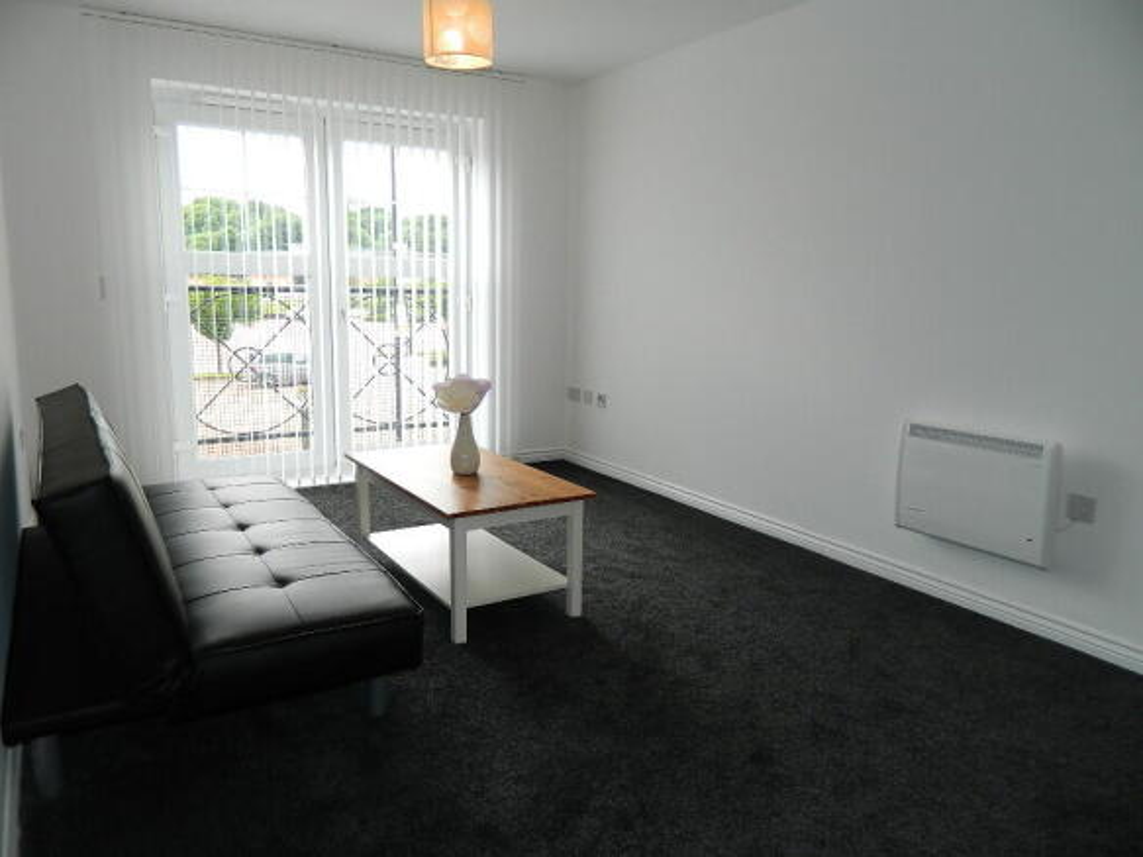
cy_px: 428
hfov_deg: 69.4
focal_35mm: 25
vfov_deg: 54.9
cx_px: 572
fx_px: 825
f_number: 3.1
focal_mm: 4.5
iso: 80
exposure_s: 1/50
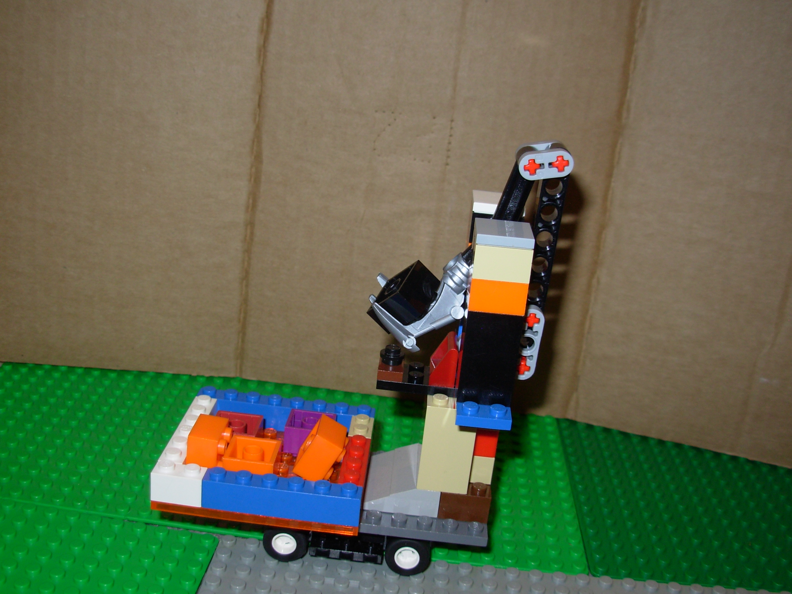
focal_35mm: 38
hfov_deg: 49.0
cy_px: 297
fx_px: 869
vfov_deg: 37.7
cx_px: 396
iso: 50
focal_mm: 6.3
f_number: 2.9
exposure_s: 1/32
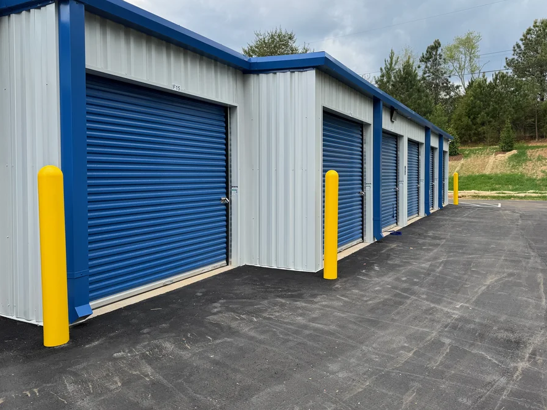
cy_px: 191
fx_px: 427
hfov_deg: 65.1
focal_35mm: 27
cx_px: 306
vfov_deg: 51.3
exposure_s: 1/1261
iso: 80
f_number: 1.78
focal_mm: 6.76
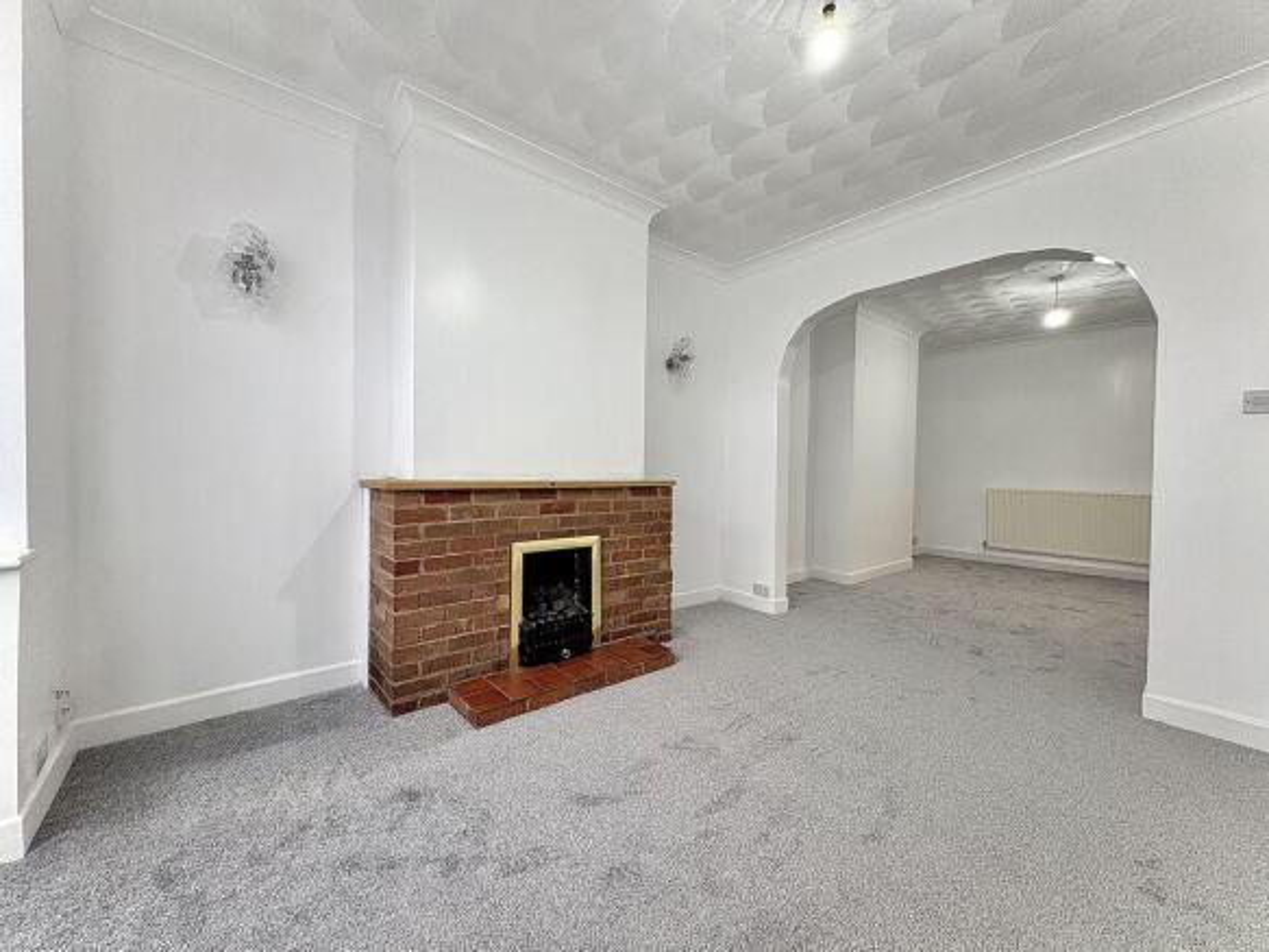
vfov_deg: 85.7
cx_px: 634
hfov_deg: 102.1
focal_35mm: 14
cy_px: 476
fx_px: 513
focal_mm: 2.22
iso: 125
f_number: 2.2
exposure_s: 1/50
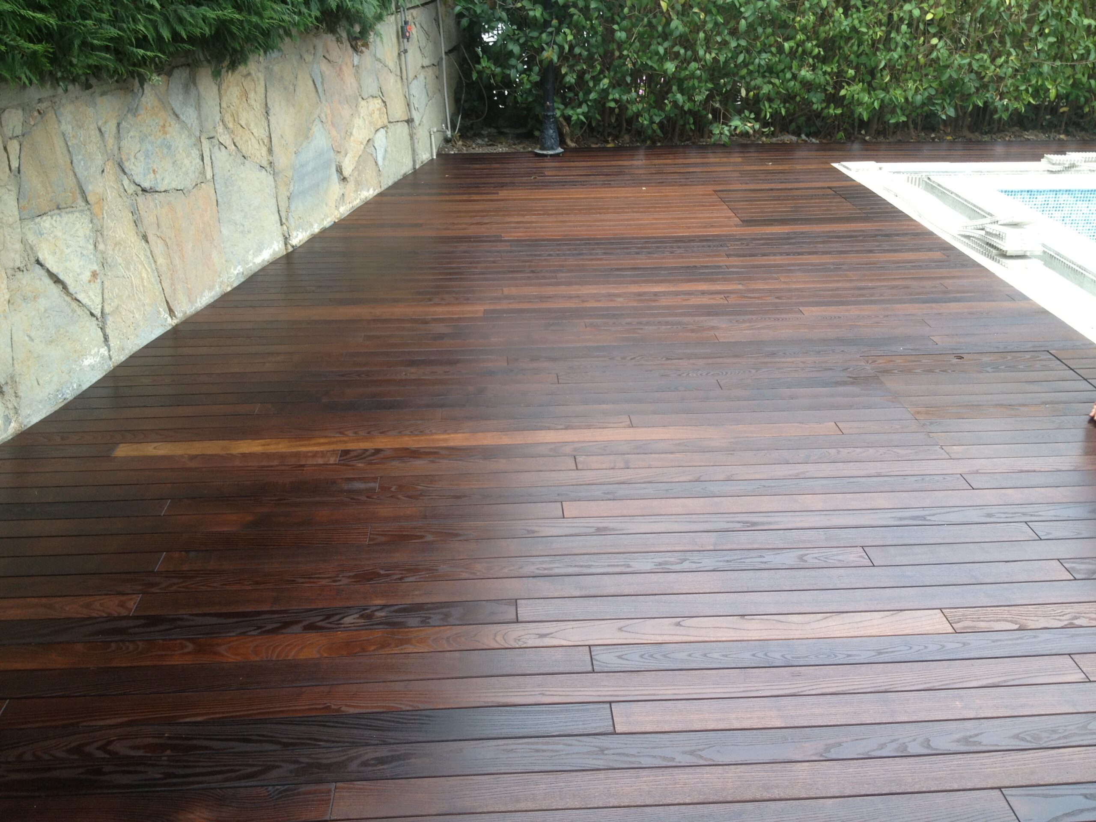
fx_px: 1108
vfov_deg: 40.7
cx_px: 548
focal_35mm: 35
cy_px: 411
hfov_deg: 52.6
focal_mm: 4.28
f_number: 2.4
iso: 50
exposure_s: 1/223
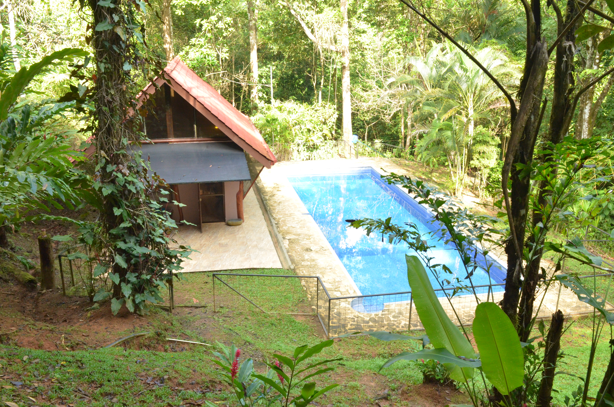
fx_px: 536
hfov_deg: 59.6
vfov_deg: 41.5
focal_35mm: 32
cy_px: 204
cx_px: 307
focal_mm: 21
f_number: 11
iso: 1600
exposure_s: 1/100
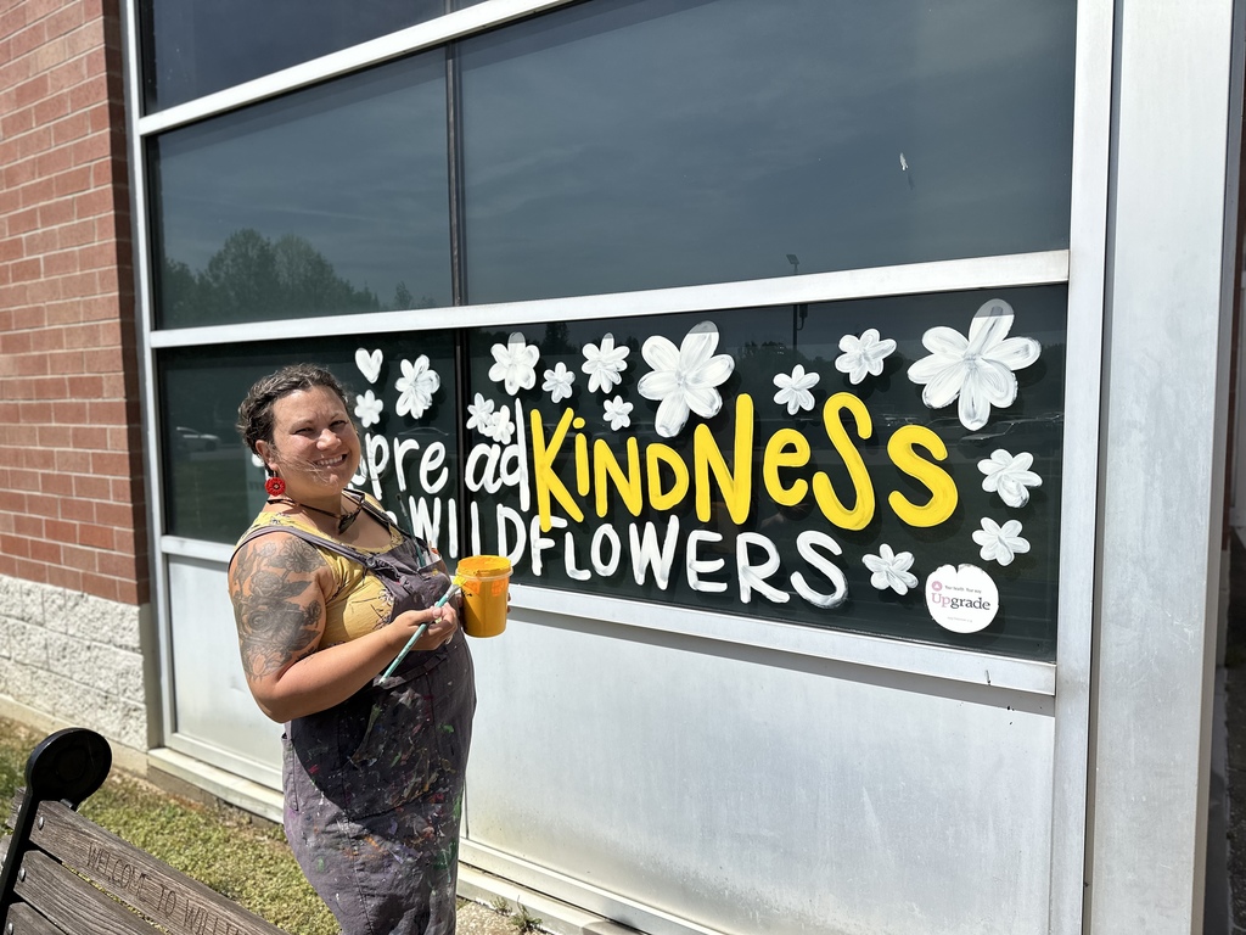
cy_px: 468
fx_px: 864
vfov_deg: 56.8
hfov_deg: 71.6
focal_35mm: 24
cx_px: 623
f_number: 1.78
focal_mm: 6.86
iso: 80
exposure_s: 1/7042
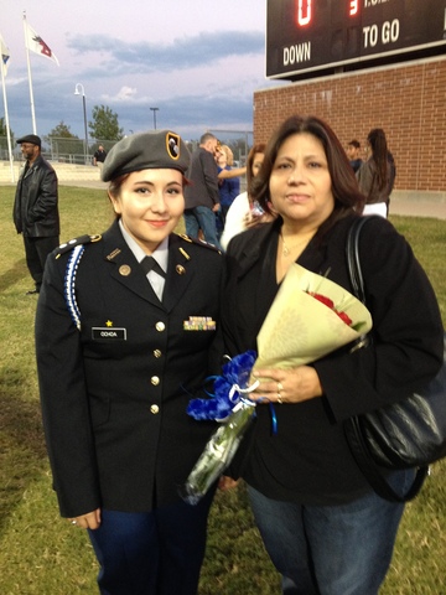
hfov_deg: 40.7
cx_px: 223
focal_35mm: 35
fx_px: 601
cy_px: 298
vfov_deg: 52.6
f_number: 2.4
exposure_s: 1/20
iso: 200
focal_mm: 4.28
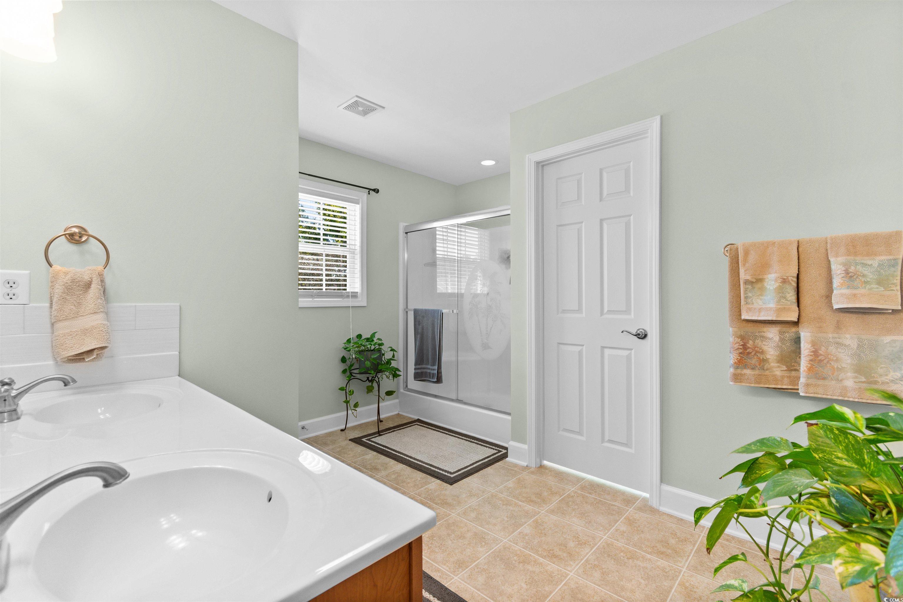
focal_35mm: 15
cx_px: 452
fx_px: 376
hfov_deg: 100.4
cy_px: 301
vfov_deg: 77.3
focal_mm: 10
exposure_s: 1/8
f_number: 4.5
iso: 100
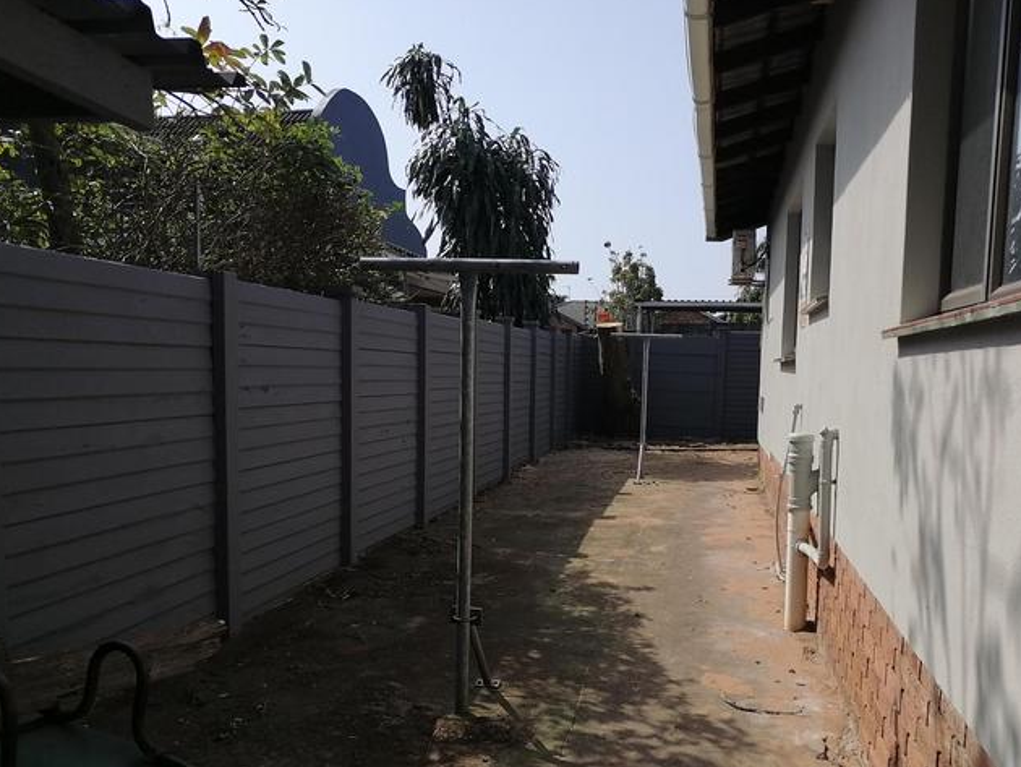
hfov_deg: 55.0
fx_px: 974
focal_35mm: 33
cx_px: 601
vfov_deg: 42.7
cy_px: 475
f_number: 1.8
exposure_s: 1/1681
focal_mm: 5.3
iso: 50
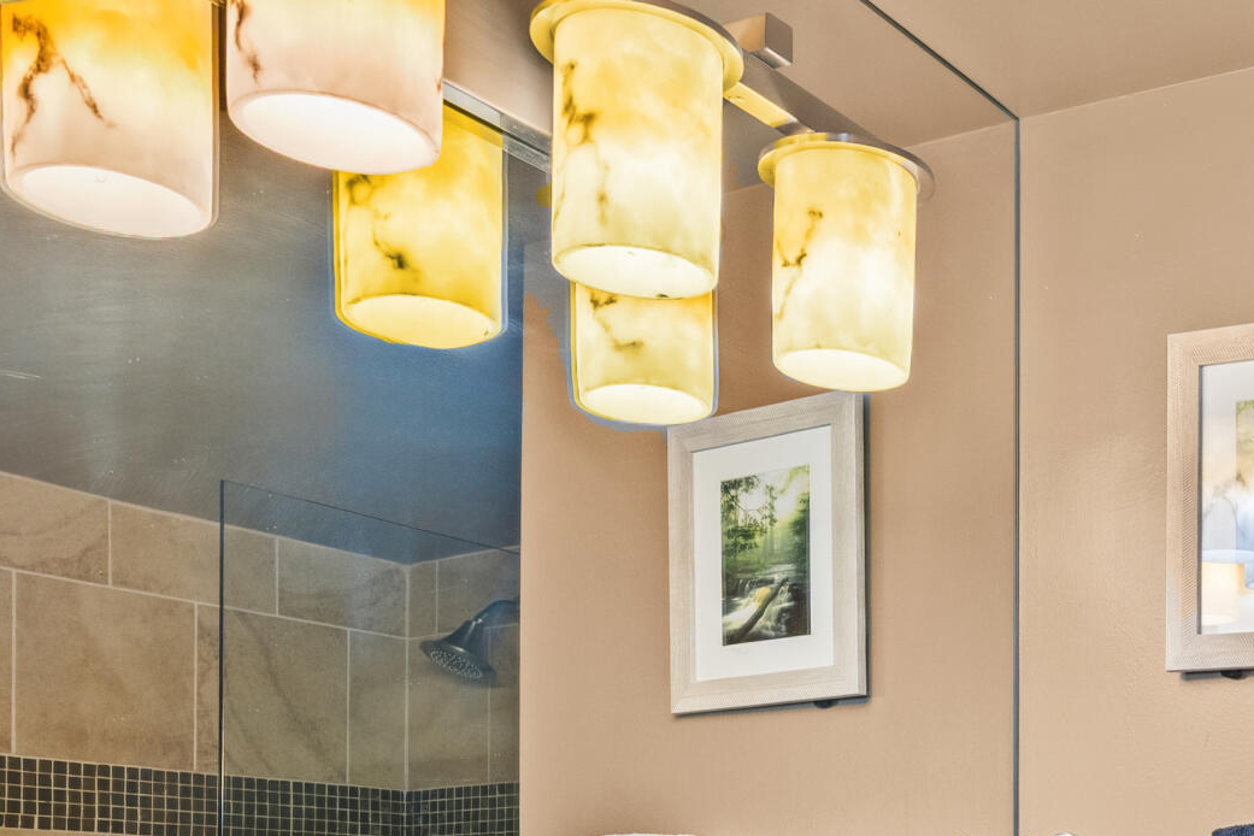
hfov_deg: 36.3
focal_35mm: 49
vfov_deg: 25.0
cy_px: 983
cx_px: 1255
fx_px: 1707
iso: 400
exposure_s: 2.5
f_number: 7.1
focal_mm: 17
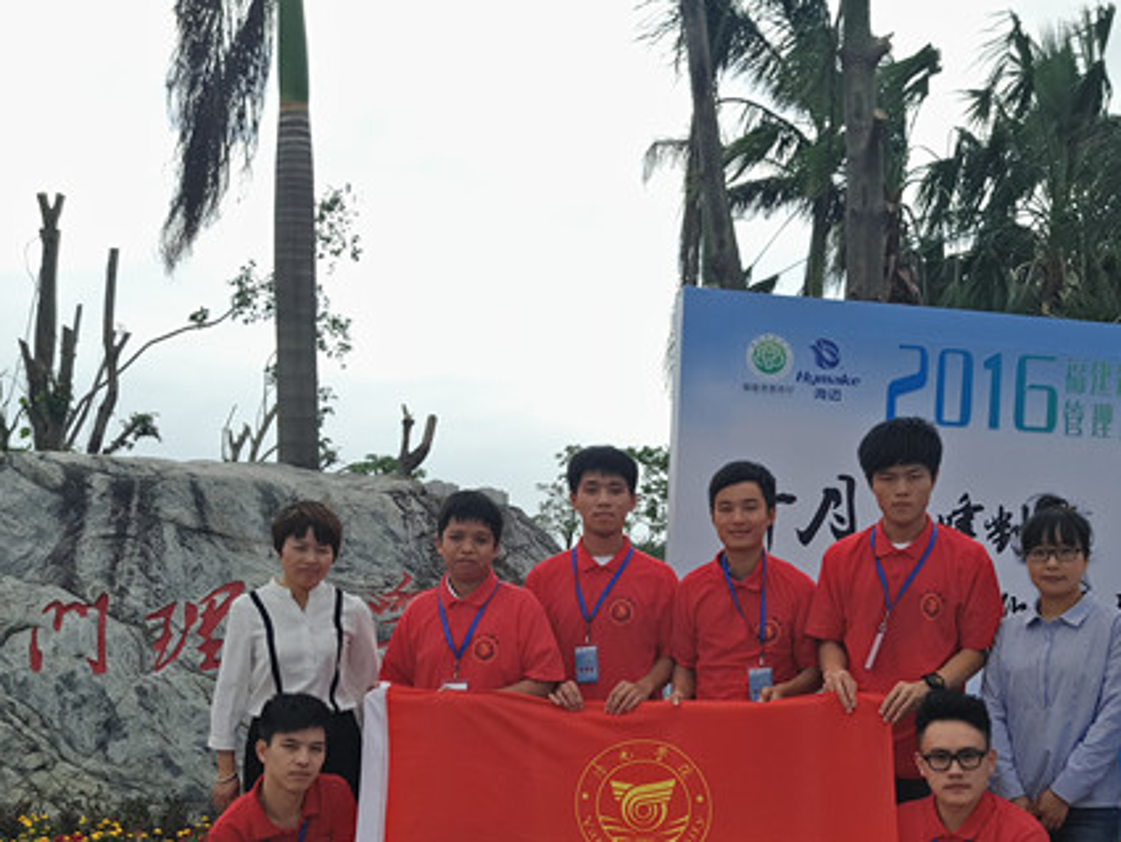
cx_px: 641
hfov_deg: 37.4
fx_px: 1652
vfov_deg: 28.3
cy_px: 577
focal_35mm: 51
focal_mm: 4.73
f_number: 2.2
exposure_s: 1/1357
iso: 40
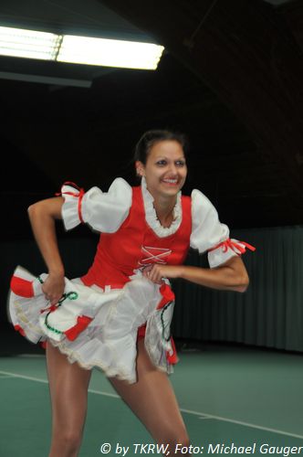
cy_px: 228
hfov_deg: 15.1
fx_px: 1139
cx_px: 152
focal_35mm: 90
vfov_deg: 22.6
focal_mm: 60
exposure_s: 1/60
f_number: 5.6
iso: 500
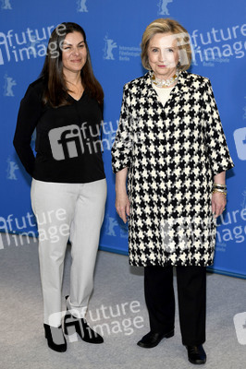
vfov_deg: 28.9
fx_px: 719
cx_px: 123
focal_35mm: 70
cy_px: 184
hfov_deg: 19.4
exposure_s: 1/320
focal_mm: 70
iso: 640
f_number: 3.5
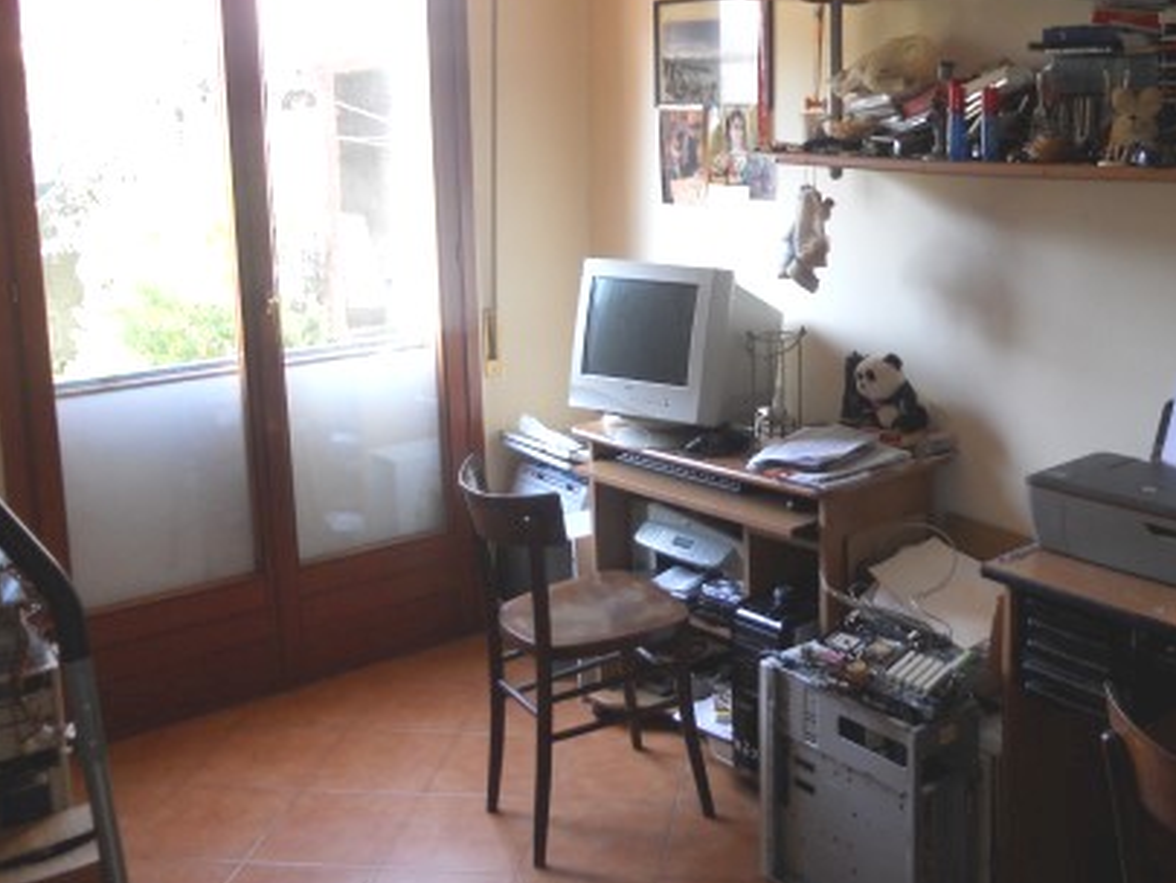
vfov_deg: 35.6
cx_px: 752
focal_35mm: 40
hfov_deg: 46.3
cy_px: 282
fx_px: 1359
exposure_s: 1/30
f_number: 3.2
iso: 125
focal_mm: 4.9
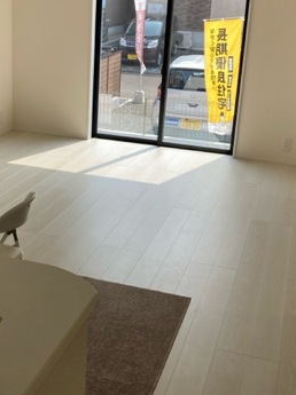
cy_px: 164
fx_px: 594
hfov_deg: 27.8
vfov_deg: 36.8
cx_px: 100
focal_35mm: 52
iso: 20
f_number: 1.8
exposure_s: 1/430
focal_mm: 3.99
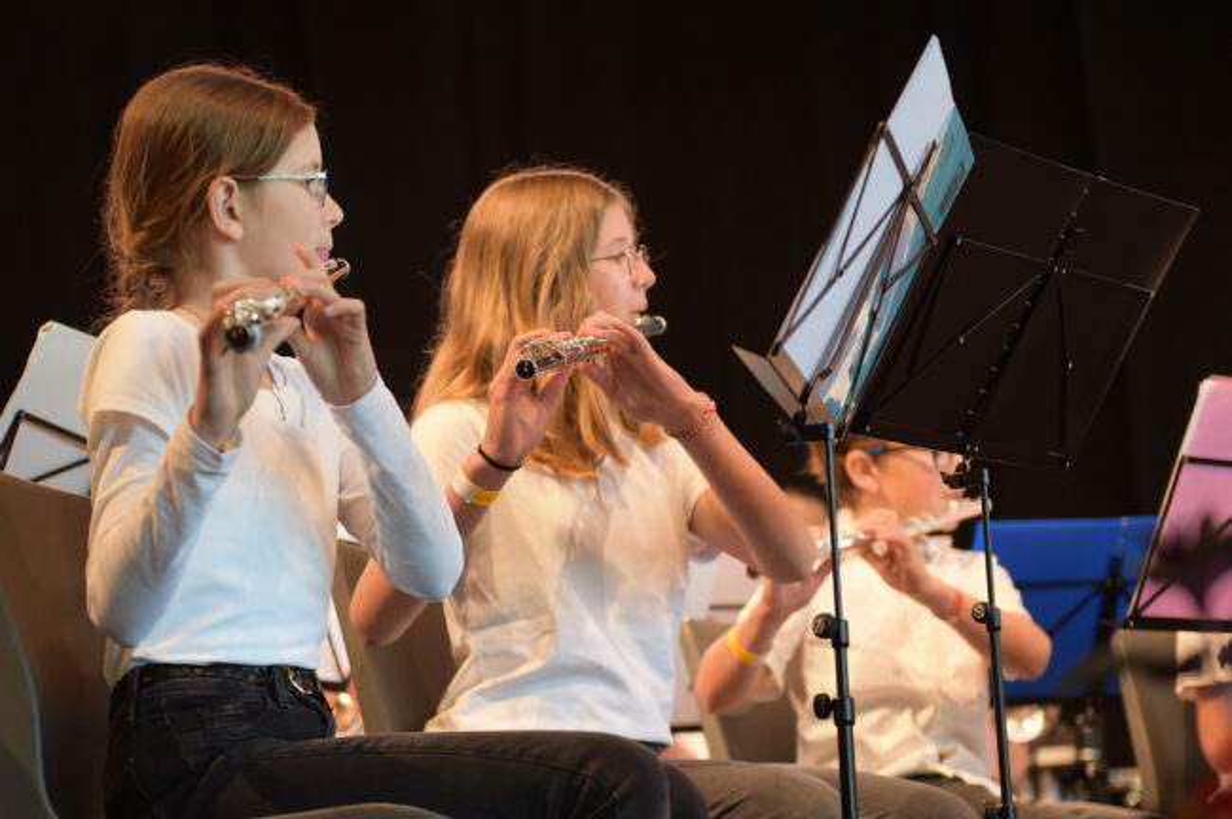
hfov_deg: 28.9
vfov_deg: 19.4
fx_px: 2393
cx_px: 616
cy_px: 410
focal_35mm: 70
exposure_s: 1/320
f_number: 2.8
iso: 2000
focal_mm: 70
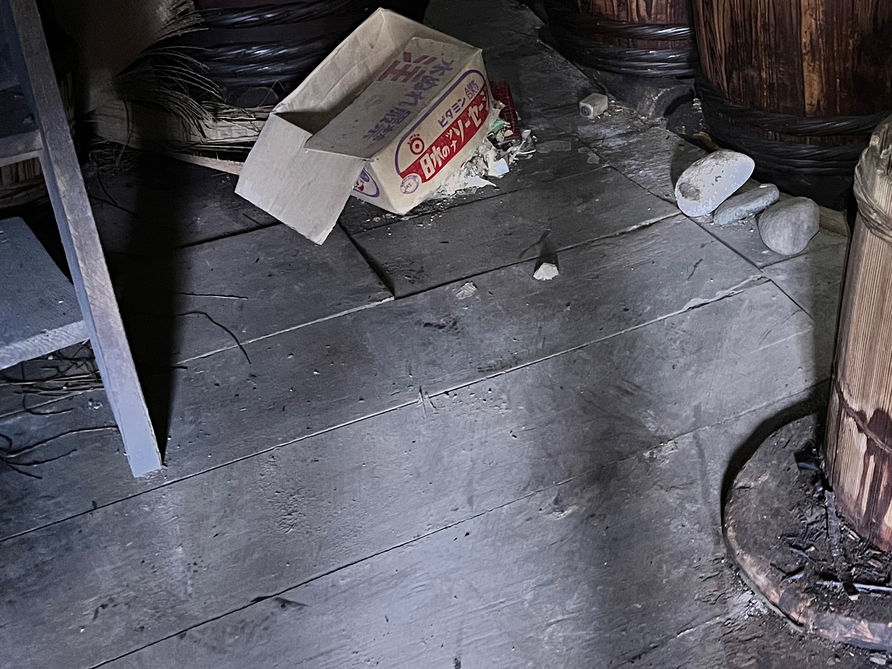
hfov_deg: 34.9
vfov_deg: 26.7
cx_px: 790
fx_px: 1340
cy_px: 15
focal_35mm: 52
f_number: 1.5
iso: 1000
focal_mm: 5.7
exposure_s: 1/30
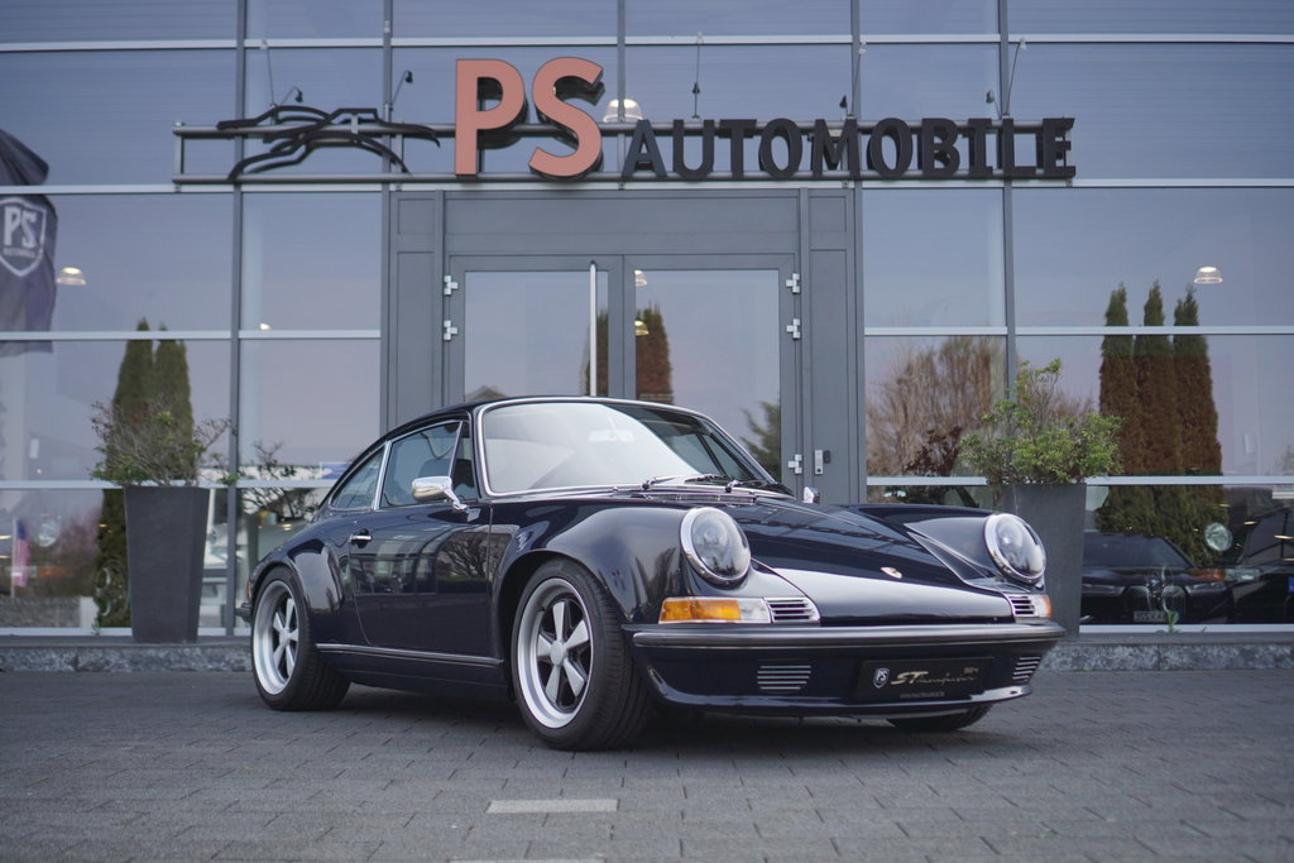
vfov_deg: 25.8
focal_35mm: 52
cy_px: 432
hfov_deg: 37.8
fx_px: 1887
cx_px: 647
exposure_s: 1/2500
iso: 200
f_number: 2.2
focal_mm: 35
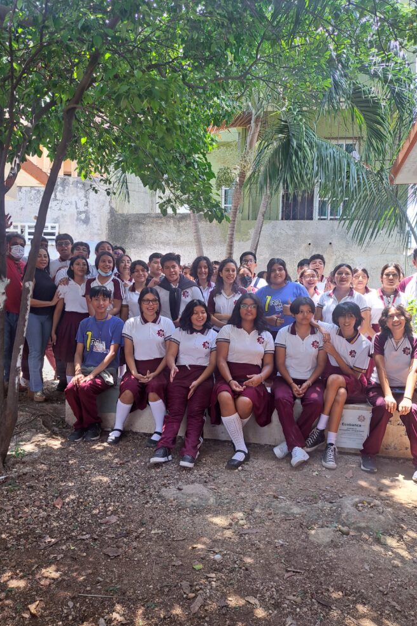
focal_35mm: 26
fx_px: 452
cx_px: 223
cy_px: 325
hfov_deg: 49.5
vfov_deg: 69.4
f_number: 1.8
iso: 50
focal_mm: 5.23
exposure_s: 1/132
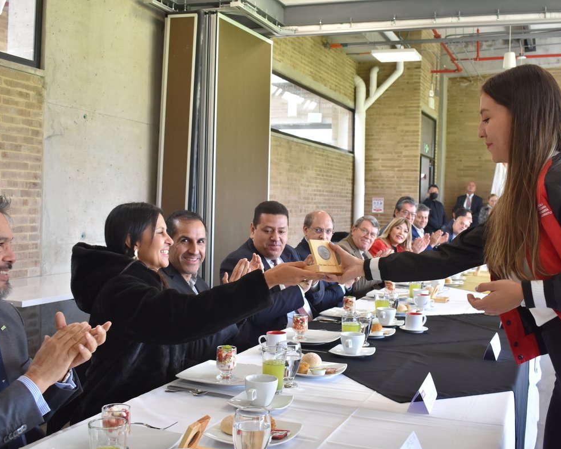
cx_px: 310
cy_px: 226
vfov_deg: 36.5
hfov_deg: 44.7
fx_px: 681
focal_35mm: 41
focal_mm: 24
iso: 800
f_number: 5
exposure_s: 1/100
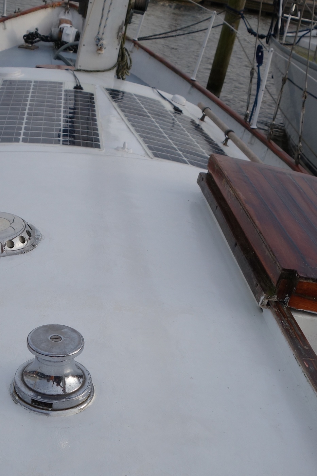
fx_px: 687
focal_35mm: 52
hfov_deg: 25.8
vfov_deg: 37.9
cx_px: 93
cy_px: 301
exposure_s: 1/400
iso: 160
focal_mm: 10.42
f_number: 5.6
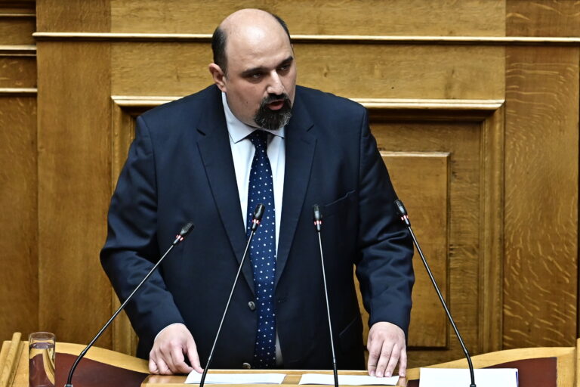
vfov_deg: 4.6
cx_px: 290
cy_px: 194
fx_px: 4833
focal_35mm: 300
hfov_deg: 6.9
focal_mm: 200
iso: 1600
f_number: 4
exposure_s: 1/500
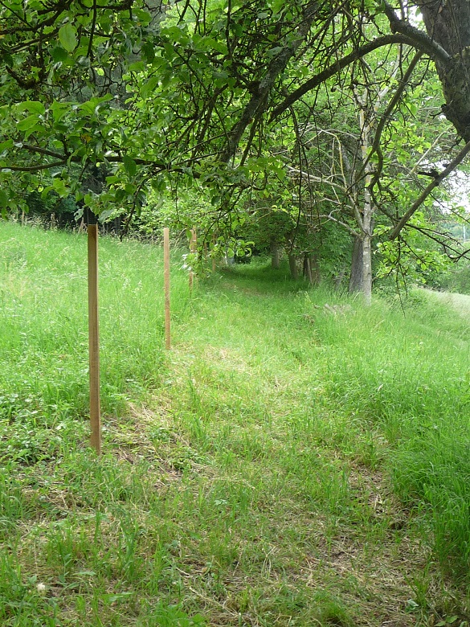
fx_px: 905
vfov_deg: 38.2
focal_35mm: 50
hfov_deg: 29.1
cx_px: 235
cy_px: 314
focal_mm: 5
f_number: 3.4
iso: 100
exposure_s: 1/30
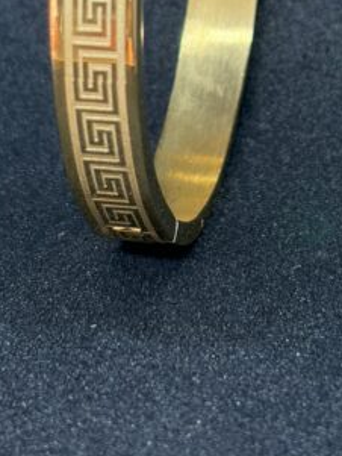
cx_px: 198
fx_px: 1817
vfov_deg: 14.0
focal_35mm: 138
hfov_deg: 10.8
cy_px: -39
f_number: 1.6
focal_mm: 5.96
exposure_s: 1/92.6
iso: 50
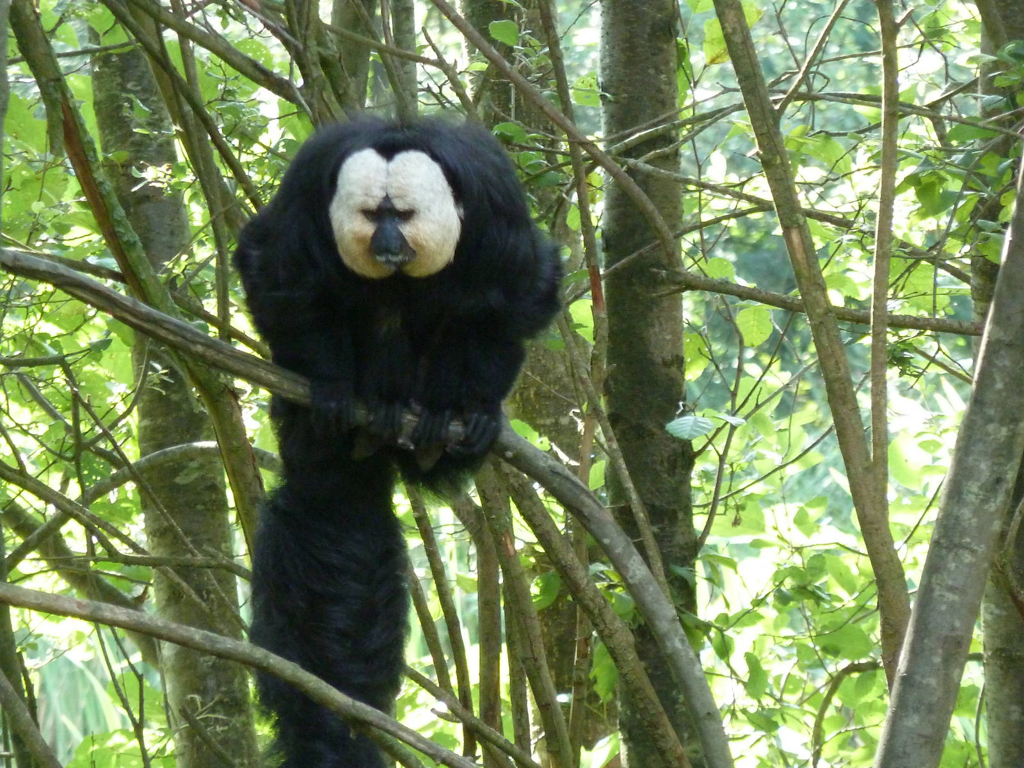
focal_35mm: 399
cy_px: 384
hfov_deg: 5.0
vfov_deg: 3.7
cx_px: 512
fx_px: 11803
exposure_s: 1/60
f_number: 4.9
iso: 400
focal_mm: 49.2
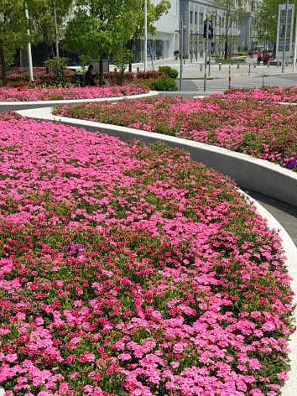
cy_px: 279
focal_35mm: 52
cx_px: 103
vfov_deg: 36.3
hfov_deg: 27.9
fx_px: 595
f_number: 2
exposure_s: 1/1314
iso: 101
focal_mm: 4.26
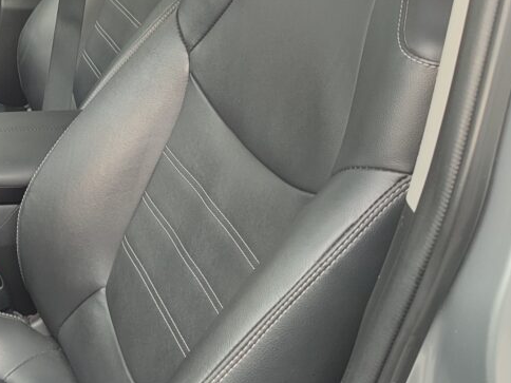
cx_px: -5
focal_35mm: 62
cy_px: 126
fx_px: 915
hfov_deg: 29.1
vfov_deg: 23.5
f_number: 1.9
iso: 89
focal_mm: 6.04
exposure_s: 1/33
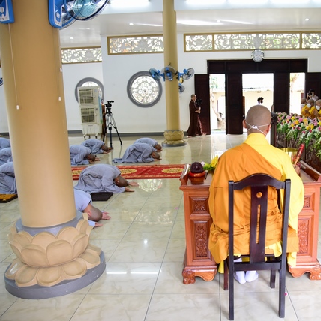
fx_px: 325
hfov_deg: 51.6
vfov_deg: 52.5
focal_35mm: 31
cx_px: 212
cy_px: 160
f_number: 4
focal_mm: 24
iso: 800
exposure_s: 1/80
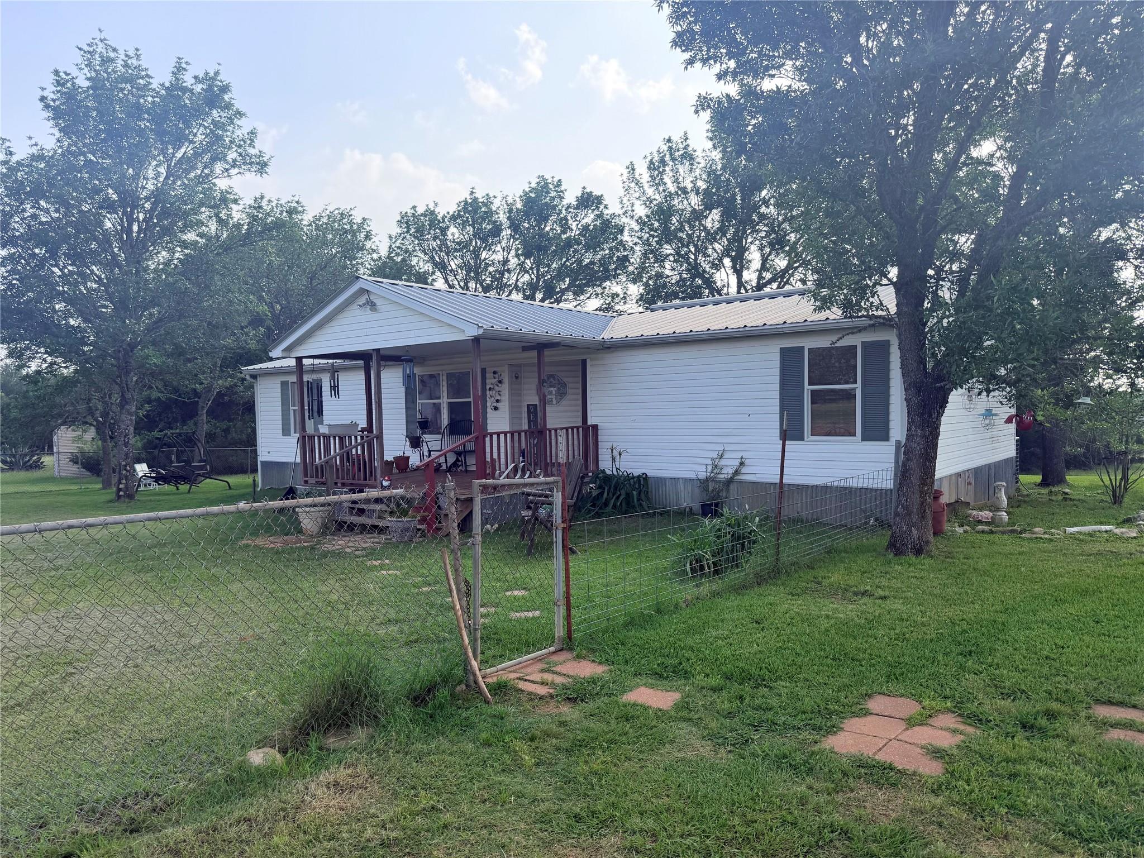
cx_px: 572
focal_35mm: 24
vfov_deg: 56.8
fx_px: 793
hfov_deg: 71.6
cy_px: 429
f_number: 1.78
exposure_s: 1/3021
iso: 100
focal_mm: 6.76
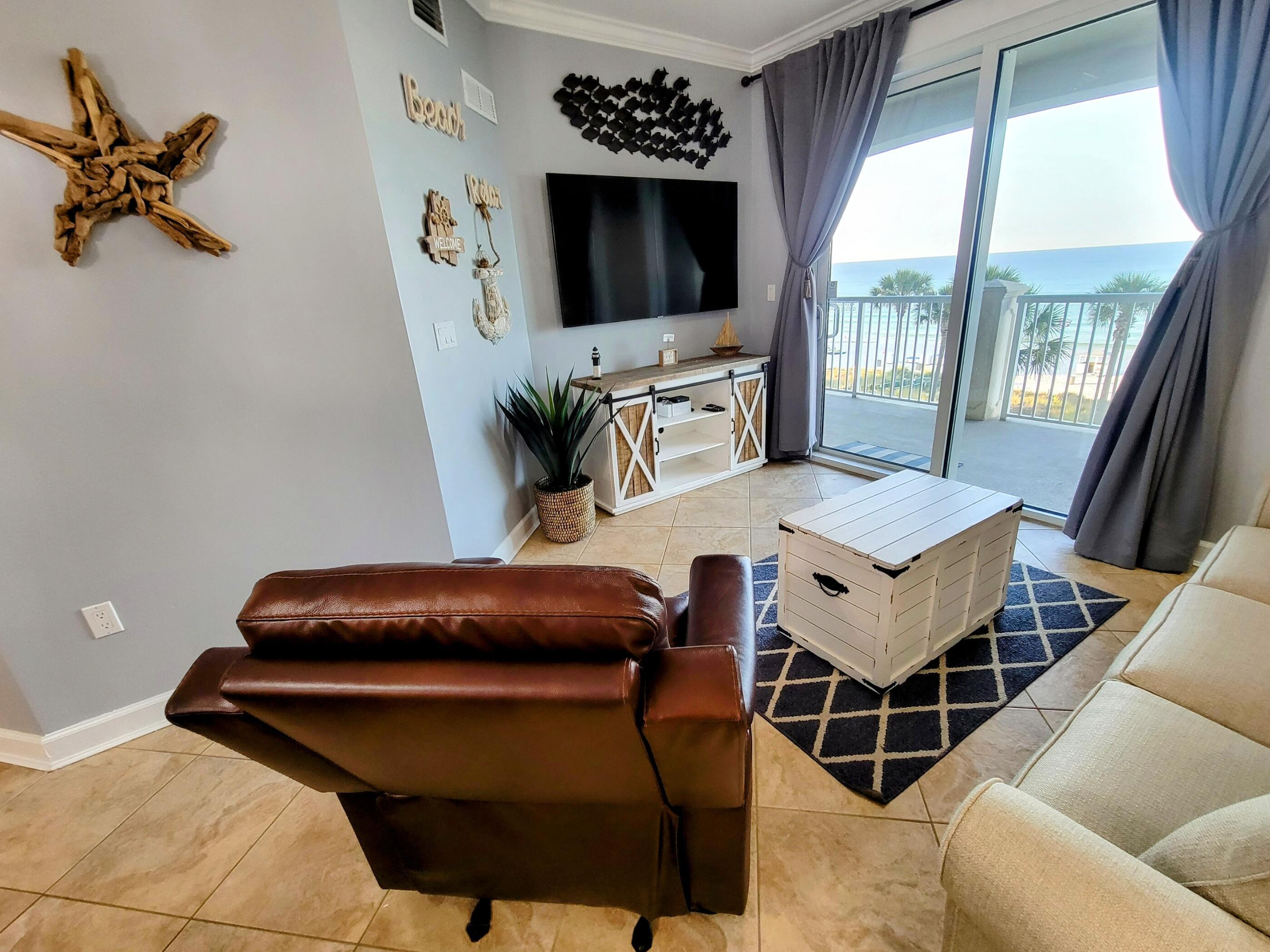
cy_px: 499
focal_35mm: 14
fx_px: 514
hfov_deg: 102.0
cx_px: 654
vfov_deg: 85.6
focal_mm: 2.2
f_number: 2.2
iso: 250
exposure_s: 1/60
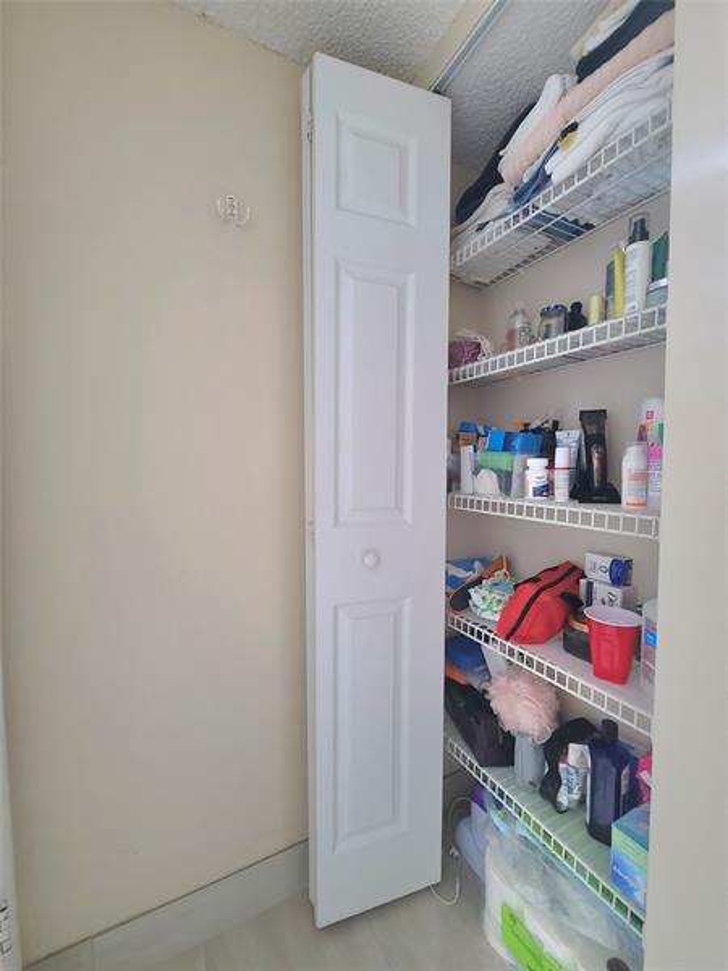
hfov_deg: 89.9
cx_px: 364
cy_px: 486
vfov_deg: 106.2
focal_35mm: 13
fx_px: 365
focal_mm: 2.2
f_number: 2.2
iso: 320
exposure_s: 1/40
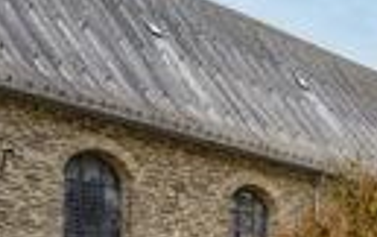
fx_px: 874
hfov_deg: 19.3
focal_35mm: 85
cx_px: 652
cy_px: 354
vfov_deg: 14.4
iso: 100
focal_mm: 22
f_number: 9
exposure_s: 1/60
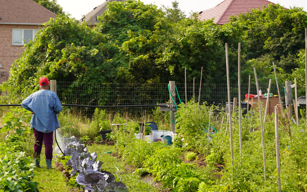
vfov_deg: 12.3
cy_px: 104
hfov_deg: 19.5
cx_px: 88
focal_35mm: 106
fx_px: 887
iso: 100
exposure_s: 1/160
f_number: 8
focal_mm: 70
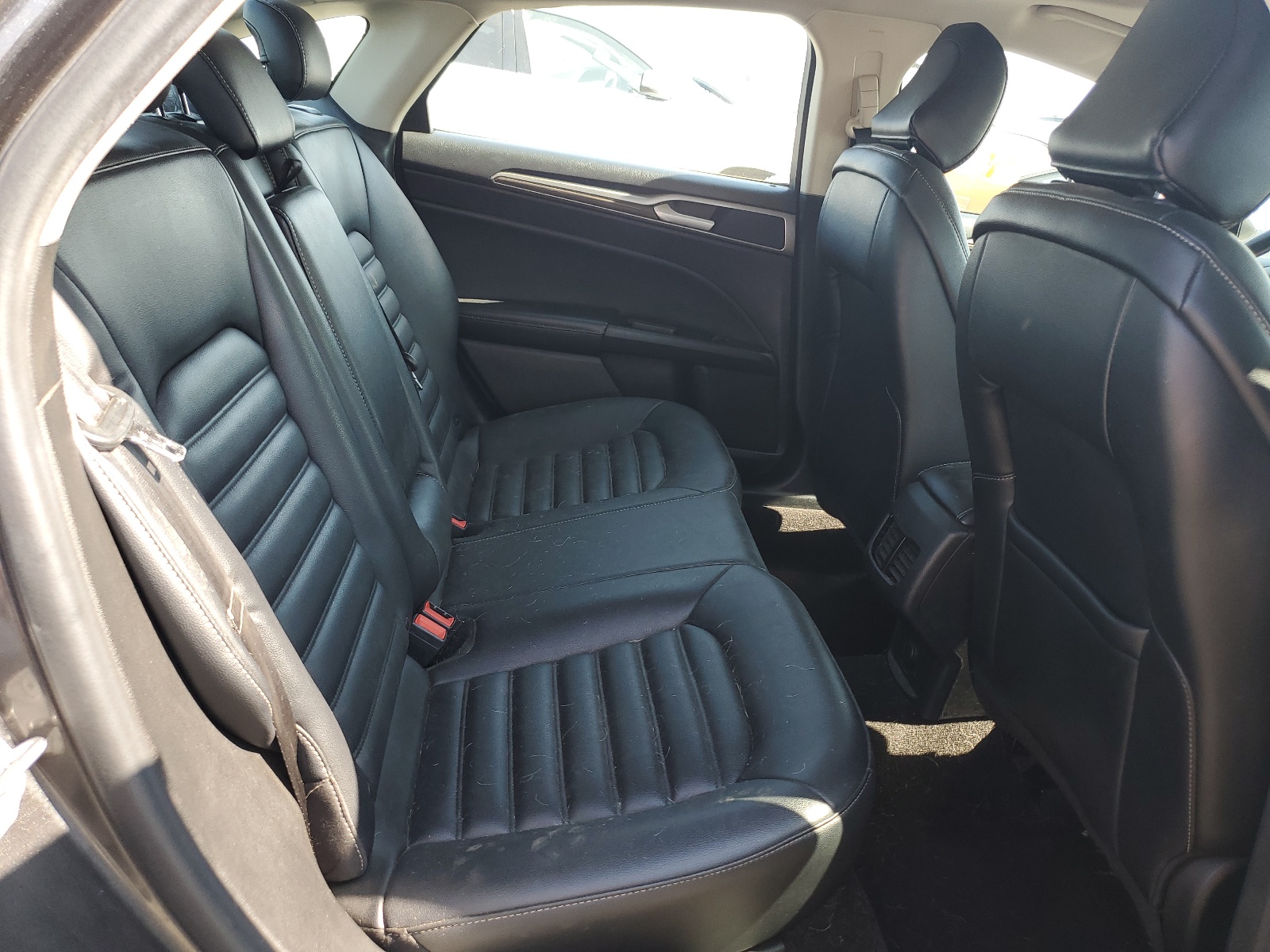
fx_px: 954
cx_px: 635
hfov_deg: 67.3
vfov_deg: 53.1
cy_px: 476
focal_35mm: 26
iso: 50
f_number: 1.5
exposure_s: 1/182
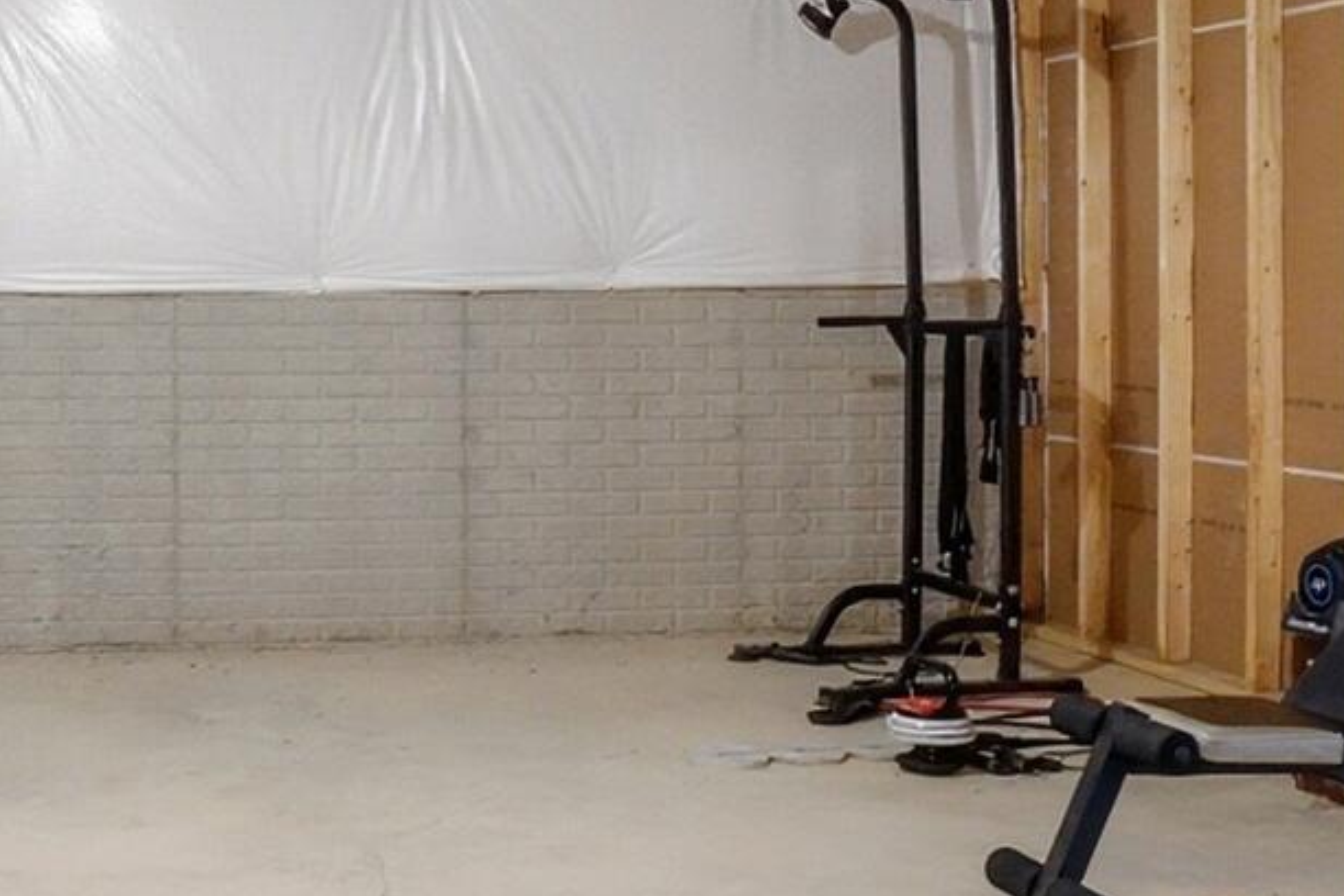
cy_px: 259
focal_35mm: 49
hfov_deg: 38.5
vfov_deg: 27.3
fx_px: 1829
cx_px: 226
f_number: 5.6
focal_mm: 10
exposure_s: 1/30
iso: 100
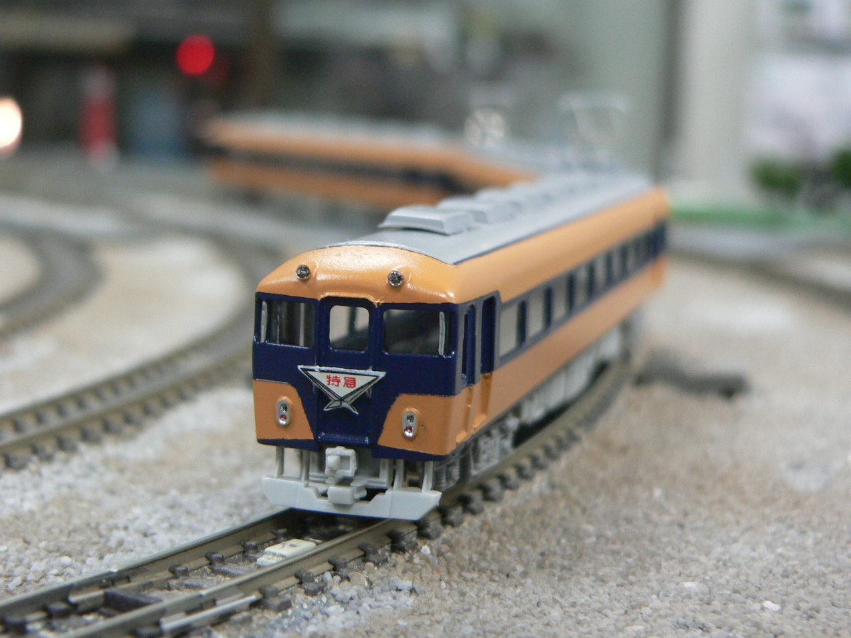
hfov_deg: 30.7
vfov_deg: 23.3
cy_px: 319
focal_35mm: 63
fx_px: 1549
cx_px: 426
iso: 200
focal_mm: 10.5
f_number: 2.8
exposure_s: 1/13
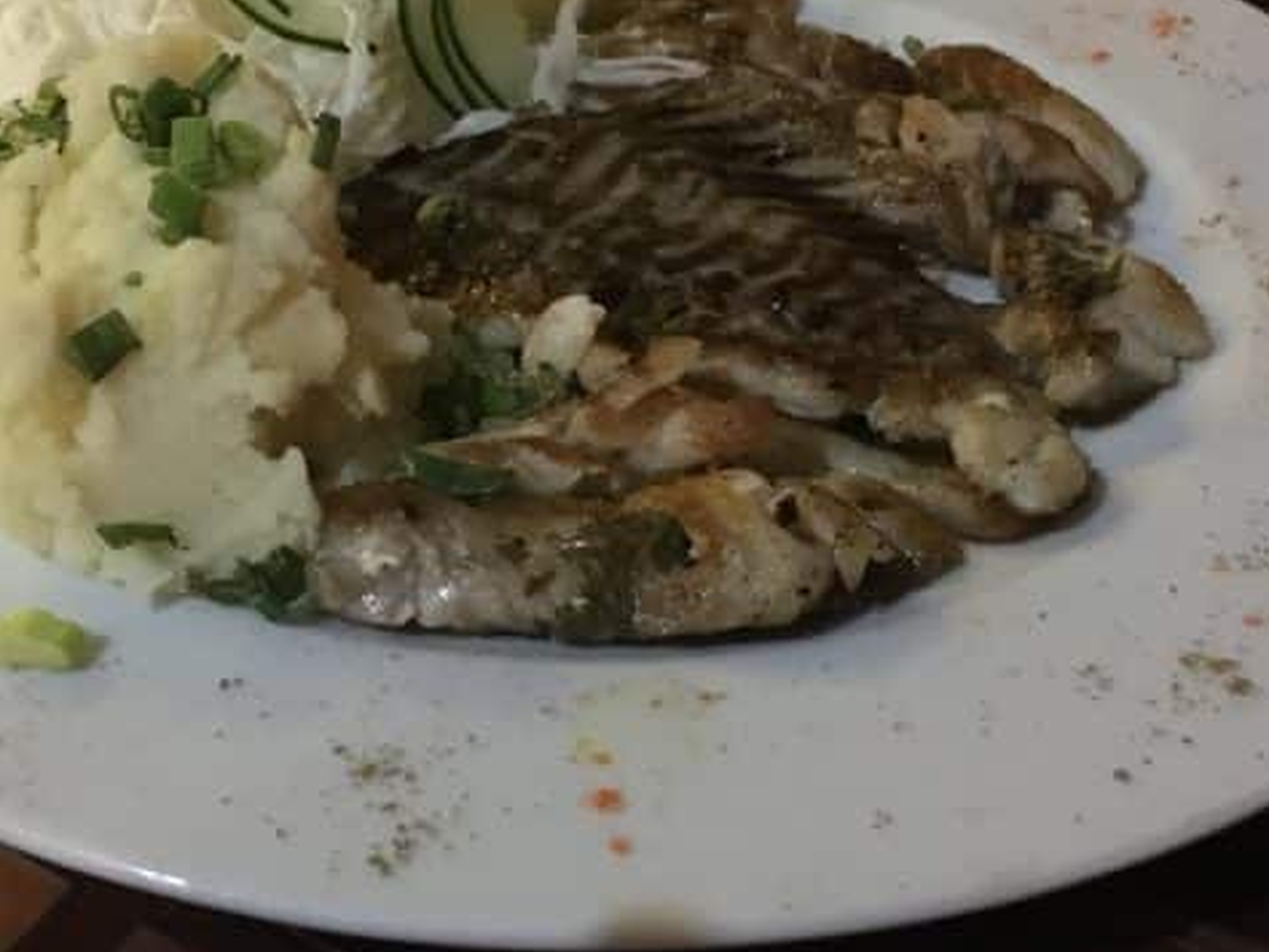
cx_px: 555
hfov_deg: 38.8
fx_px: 1797
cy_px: 367
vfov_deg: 29.6
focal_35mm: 49
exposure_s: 1/15
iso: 1000
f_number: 2.2
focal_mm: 4.15
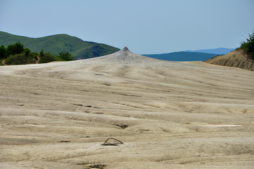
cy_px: 84
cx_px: 127
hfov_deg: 13.1
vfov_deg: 8.7
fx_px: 1110
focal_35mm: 158
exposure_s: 1/1600
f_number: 10
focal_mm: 105
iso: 400
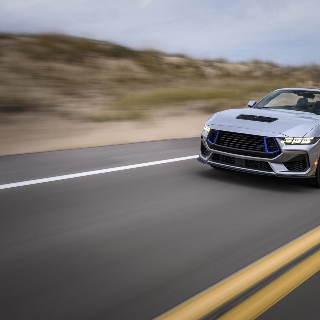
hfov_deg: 40.1
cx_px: 229
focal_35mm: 41
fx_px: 429
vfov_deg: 40.9
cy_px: 159
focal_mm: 32
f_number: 2.8
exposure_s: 1/15
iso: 110
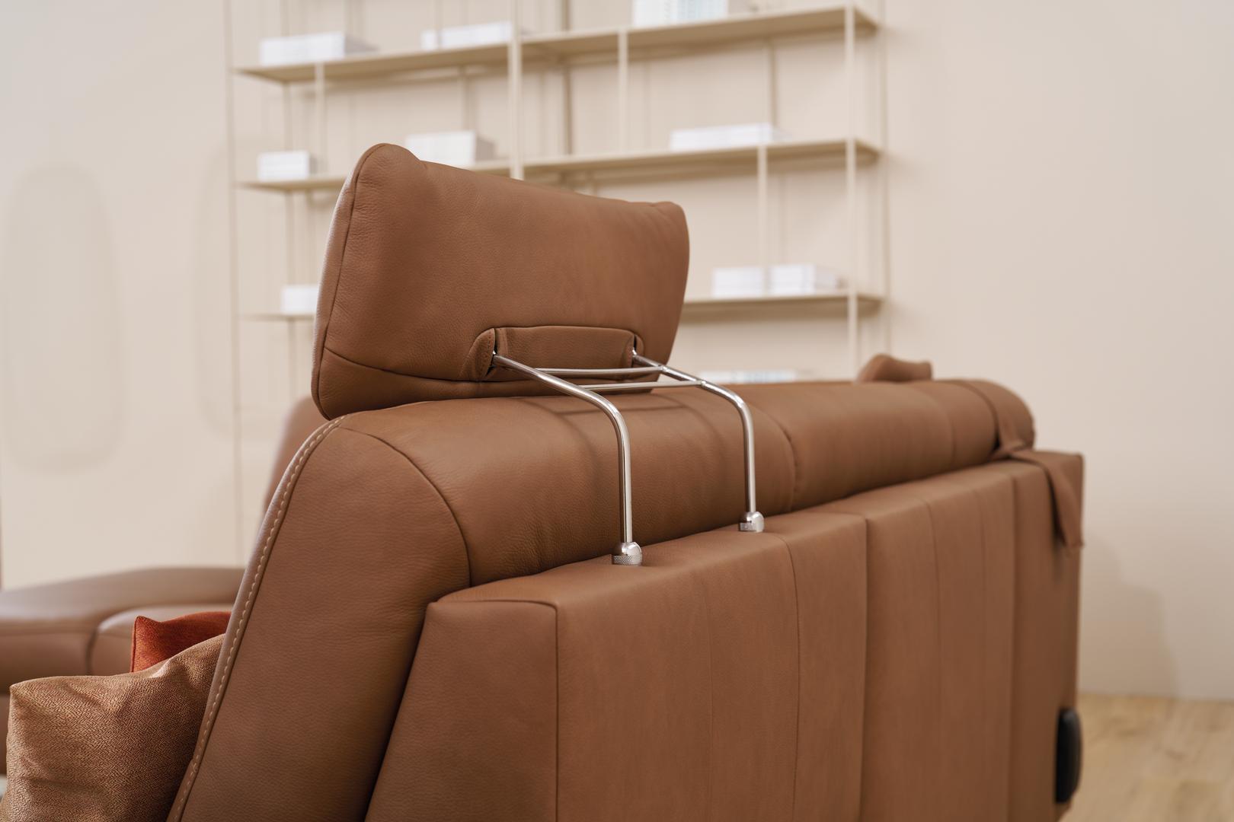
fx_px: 1714
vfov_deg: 27.0
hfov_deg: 39.6
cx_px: 617
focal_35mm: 50
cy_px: 411
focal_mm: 50
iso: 64
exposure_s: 1/80
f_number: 4.5
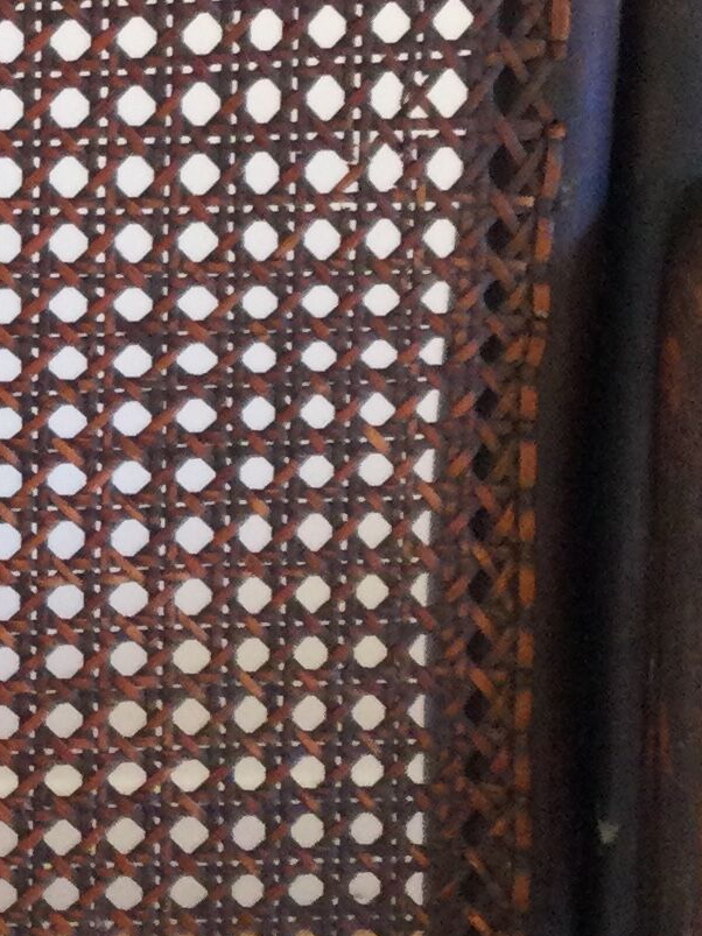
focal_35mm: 126
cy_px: 336
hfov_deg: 11.1
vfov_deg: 15.6
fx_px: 3408
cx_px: -483
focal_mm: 3.3
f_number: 2.4
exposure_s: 1/33
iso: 50
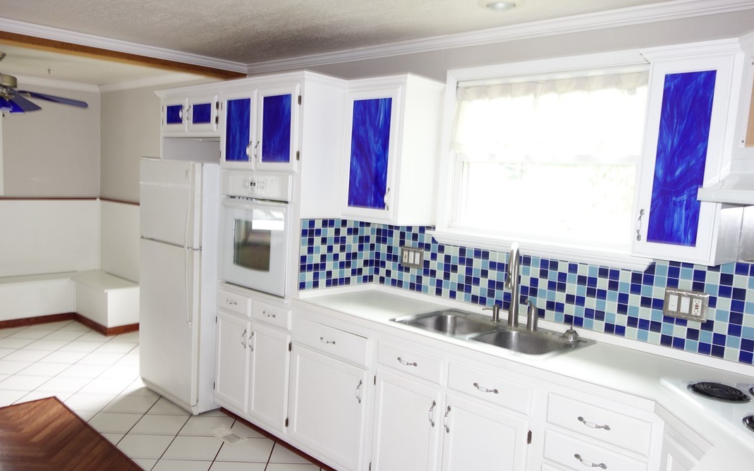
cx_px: 379
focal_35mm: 29
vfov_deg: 43.1
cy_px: 245
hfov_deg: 64.6
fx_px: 596
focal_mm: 10.4
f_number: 1.8
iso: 125
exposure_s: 1/30
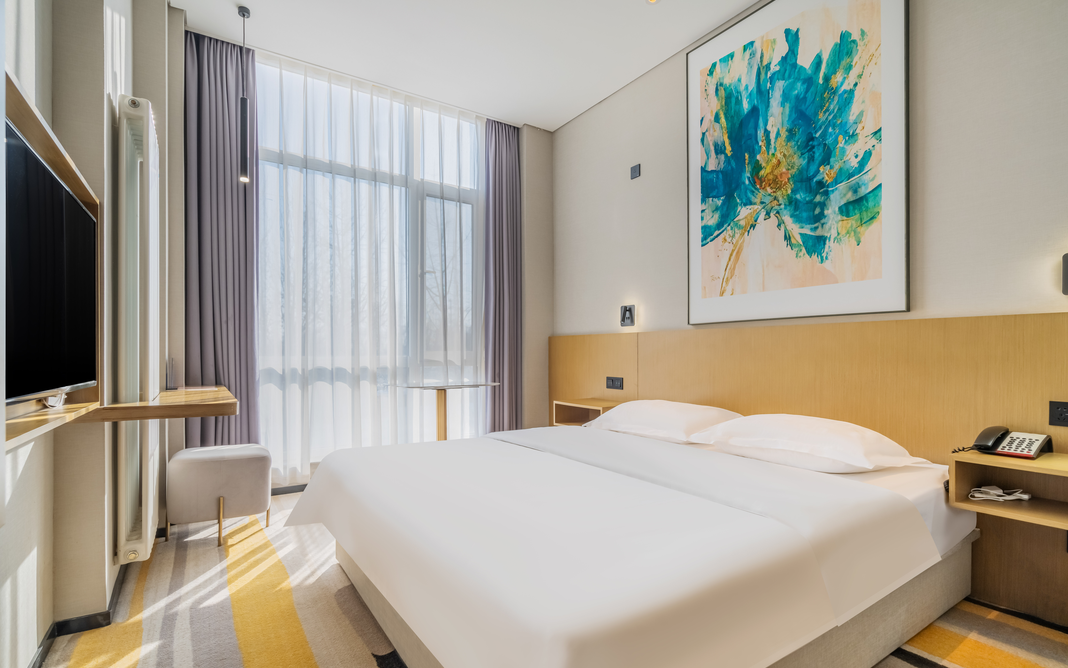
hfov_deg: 94.3
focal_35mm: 17
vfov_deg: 67.9
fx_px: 495
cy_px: 364
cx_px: 550
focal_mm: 16
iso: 250
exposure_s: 1/2000
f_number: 8
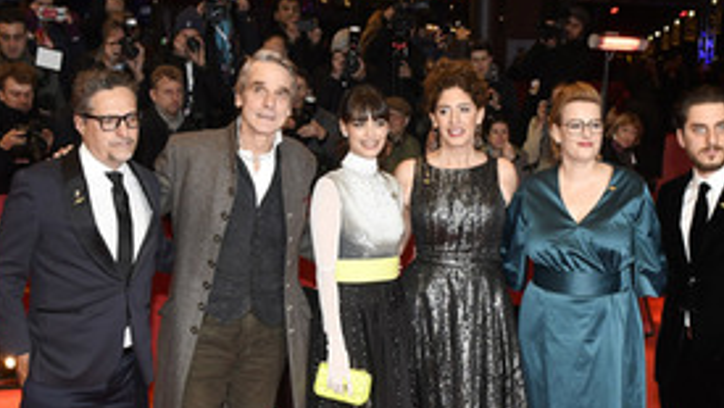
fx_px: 922
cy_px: 355
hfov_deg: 42.8
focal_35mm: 48
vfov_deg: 24.4
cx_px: 390
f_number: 6.3
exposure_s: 1/250
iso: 1000
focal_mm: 19
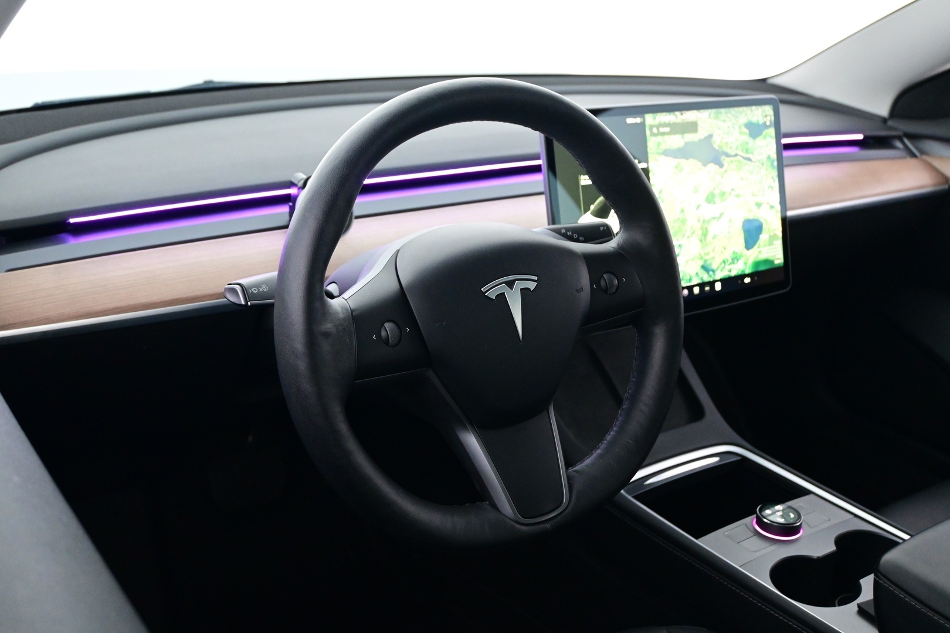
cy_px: 316
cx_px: 475
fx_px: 970
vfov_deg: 36.2
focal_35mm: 37
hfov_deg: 52.2
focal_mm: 24.5
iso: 3600
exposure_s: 1/40
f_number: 4.2
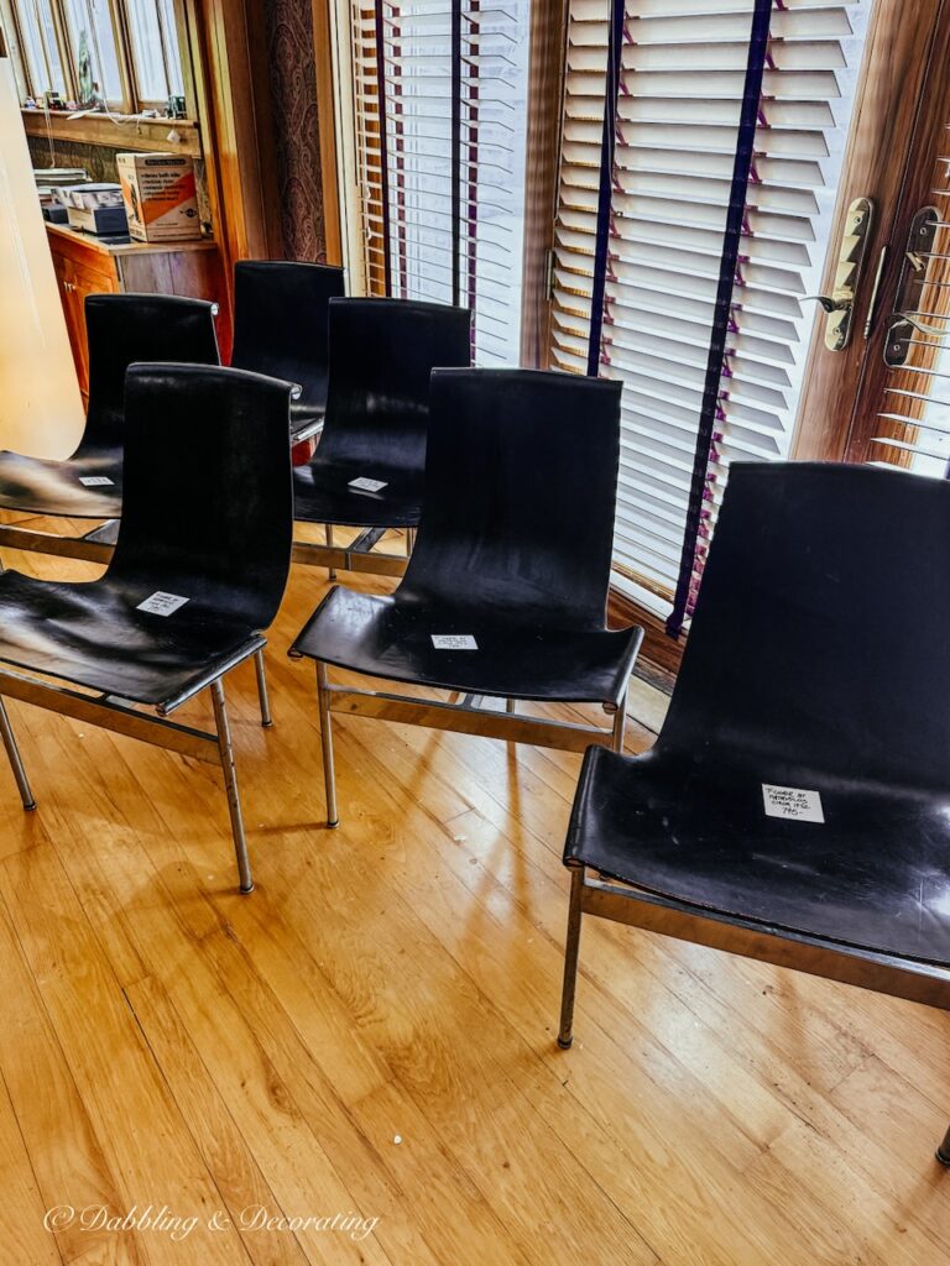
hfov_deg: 56.8
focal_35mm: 24
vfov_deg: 71.6
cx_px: 475
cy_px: 633
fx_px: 878
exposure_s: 1/120
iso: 250
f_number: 1.8
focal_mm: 6.76
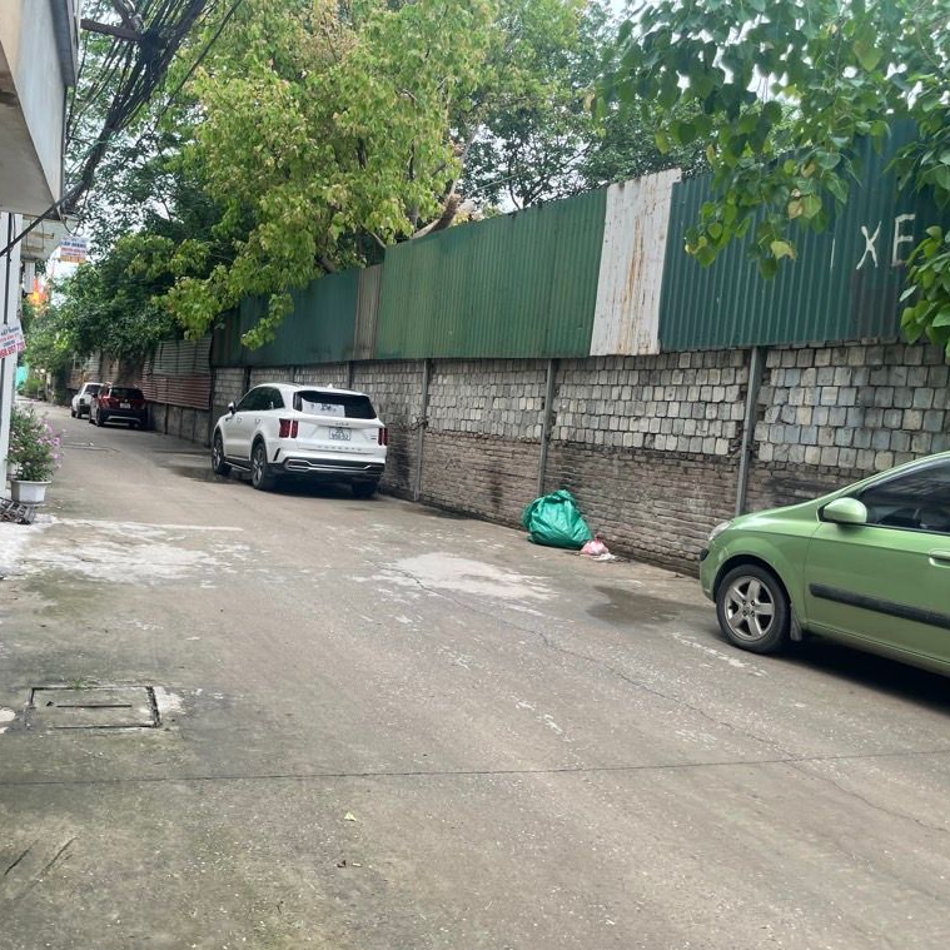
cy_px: 479
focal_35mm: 31
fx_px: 963
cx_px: 354
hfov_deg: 52.0
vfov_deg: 52.5
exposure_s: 1/694
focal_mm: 4.2
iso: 32
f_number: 1.6
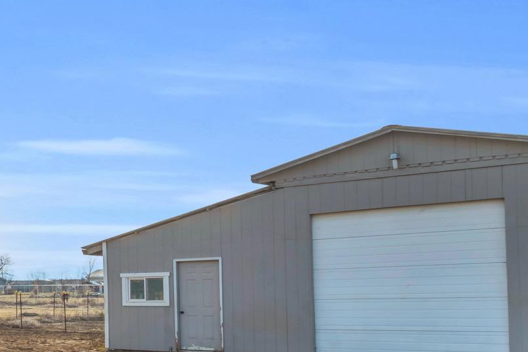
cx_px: -180
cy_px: 249
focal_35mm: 50
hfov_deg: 30.2
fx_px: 733
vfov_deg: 26.7
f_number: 11
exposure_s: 1/400
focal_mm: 16
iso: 320
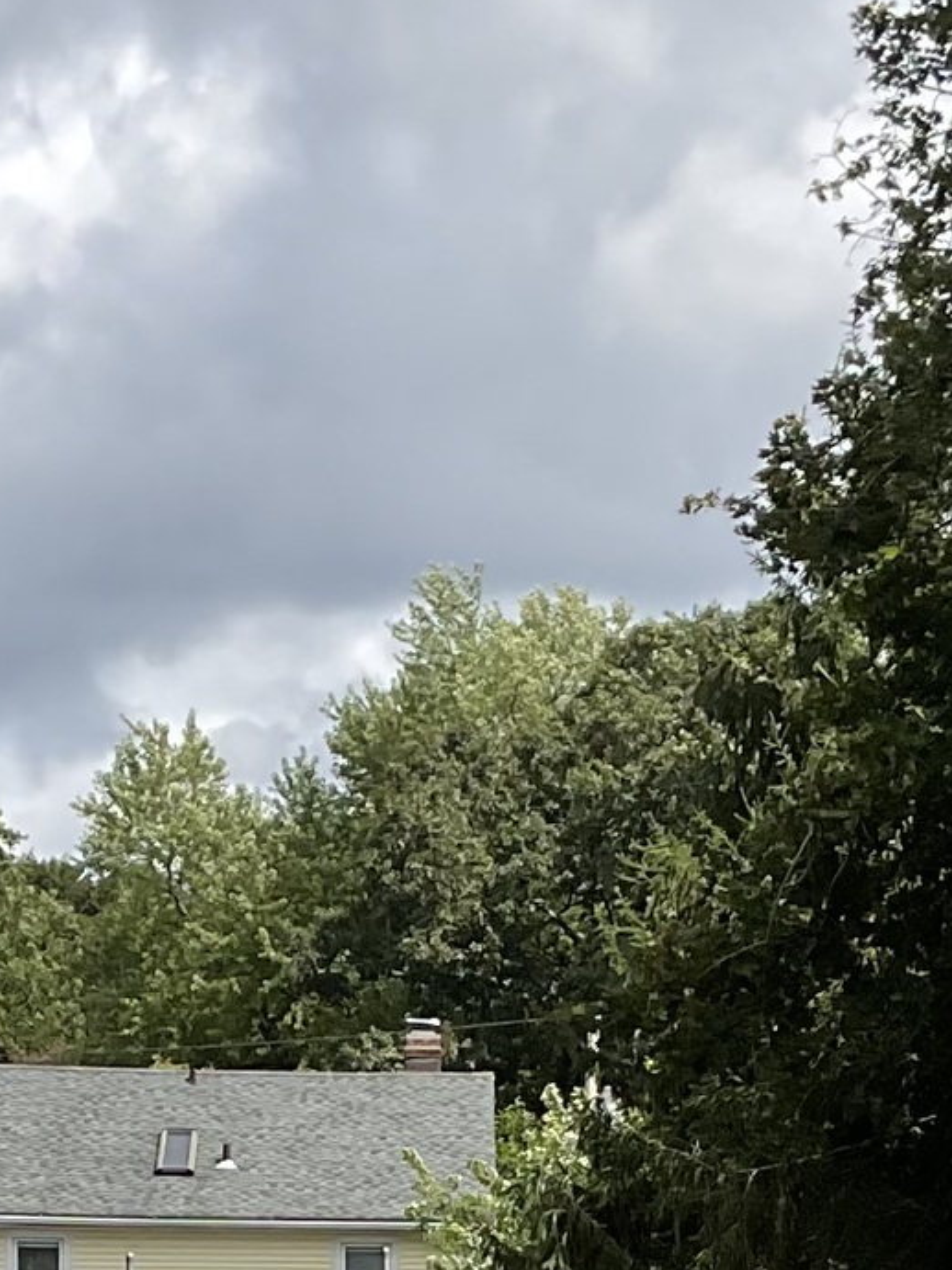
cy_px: 1742
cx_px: 454
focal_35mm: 129
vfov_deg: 14.5
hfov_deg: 11.5
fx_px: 4732
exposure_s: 1/1490
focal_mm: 3
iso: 16
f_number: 1.8
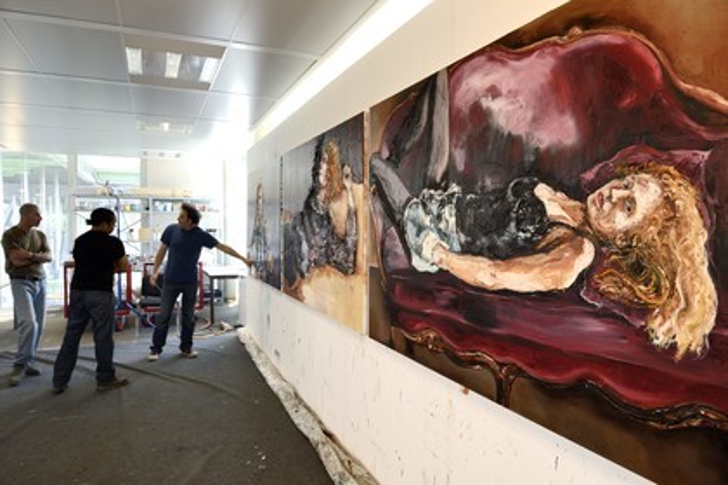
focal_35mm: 24
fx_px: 485
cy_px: 242
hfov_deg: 73.7
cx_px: 364
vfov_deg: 53.1
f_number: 5
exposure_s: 1/60
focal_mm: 24
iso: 400
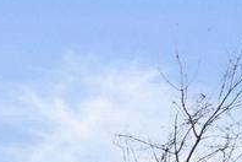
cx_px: -565
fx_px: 686
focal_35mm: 102
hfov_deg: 10.2
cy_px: 455
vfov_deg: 10.4
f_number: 9
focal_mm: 14
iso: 320
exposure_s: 1/60
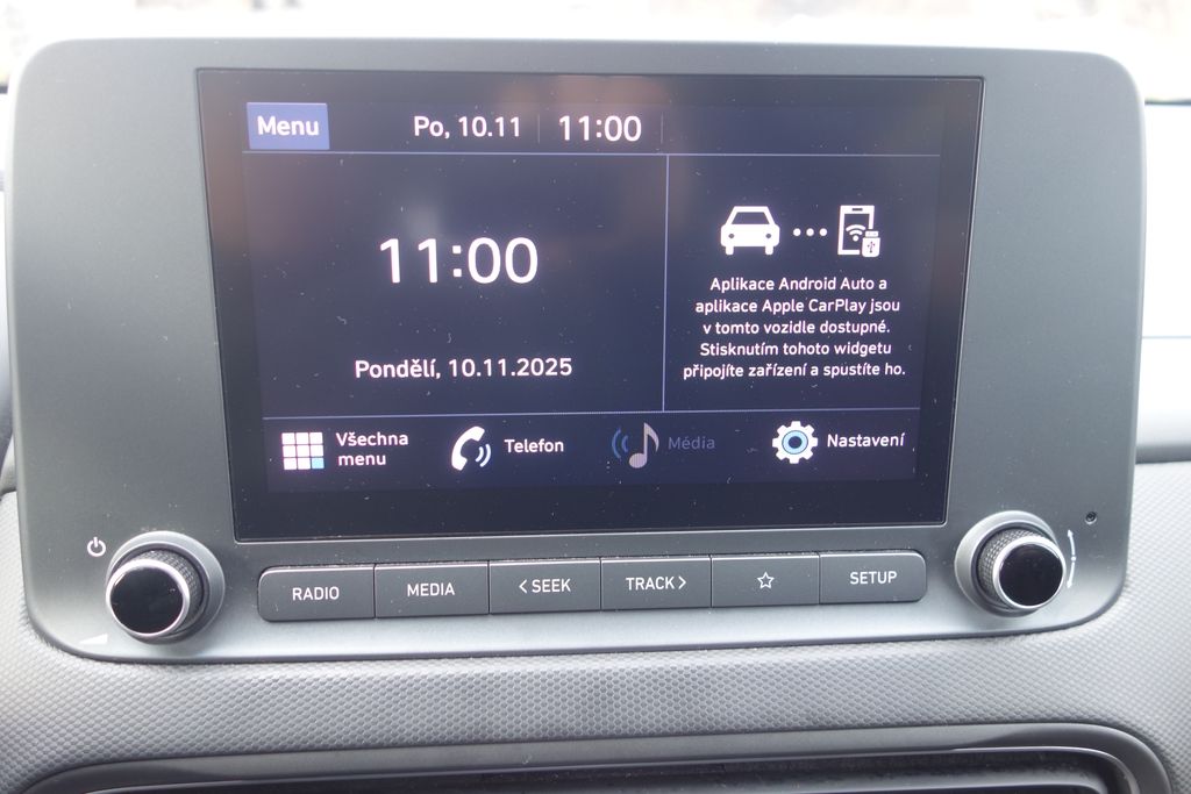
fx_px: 926
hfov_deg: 65.5
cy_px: 397
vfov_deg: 46.4
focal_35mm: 28
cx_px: 596
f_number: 2
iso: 125
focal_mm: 10.4
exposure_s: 1/30
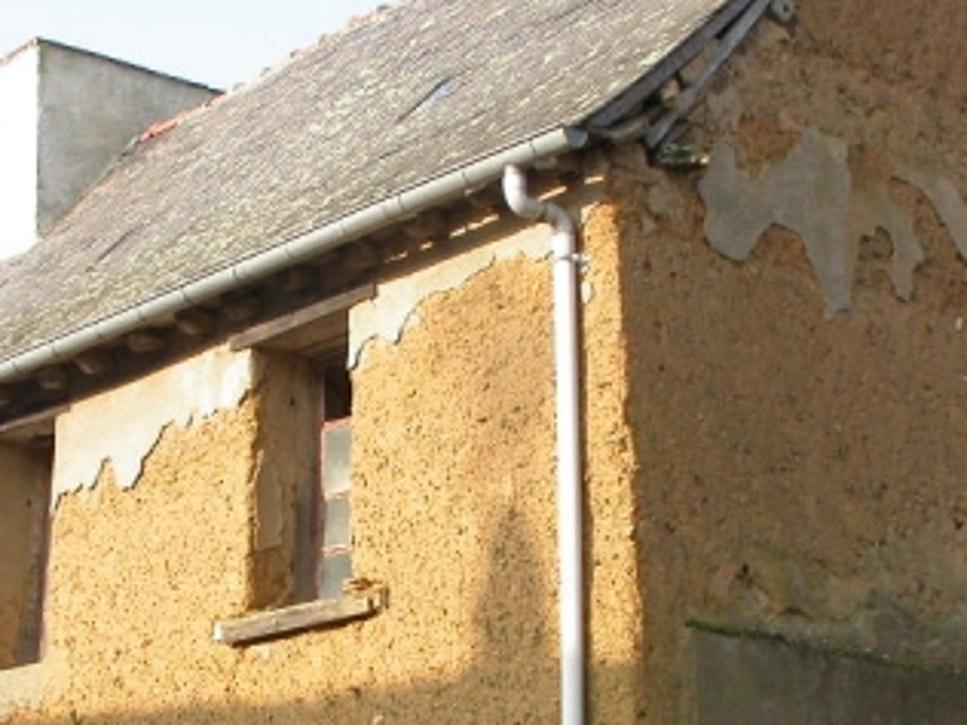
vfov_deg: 17.8
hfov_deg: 23.8
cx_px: 361
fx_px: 2291
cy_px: 572
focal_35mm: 82
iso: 100
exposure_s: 1/162
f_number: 6
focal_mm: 7.85
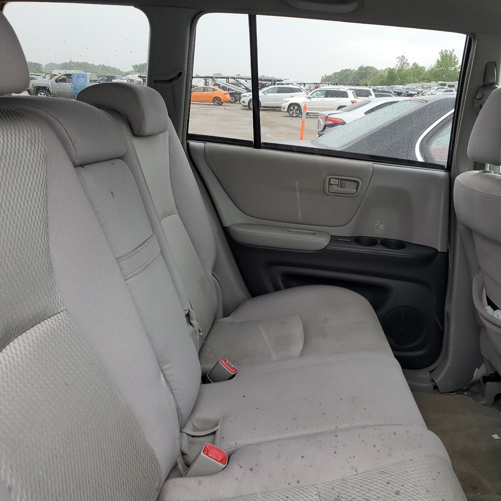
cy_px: 248
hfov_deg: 51.8
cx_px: 321
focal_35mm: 31
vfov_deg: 52.5
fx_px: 508
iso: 60
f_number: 1.5
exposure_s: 1/120
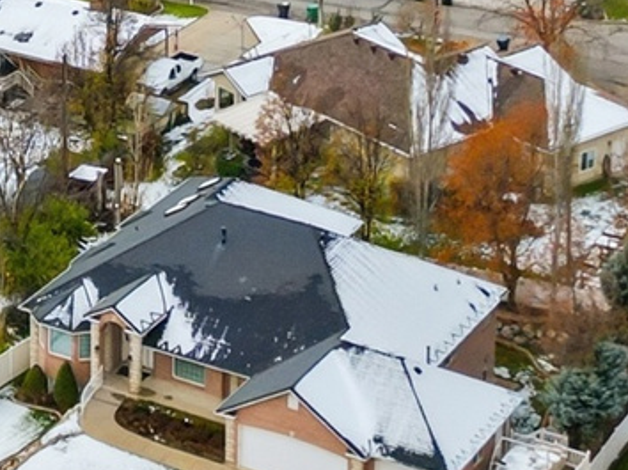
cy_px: -216
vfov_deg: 10.3
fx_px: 2520
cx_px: 28
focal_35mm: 139
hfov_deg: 14.0
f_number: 1.7
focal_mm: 6.7
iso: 150
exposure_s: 1/2500
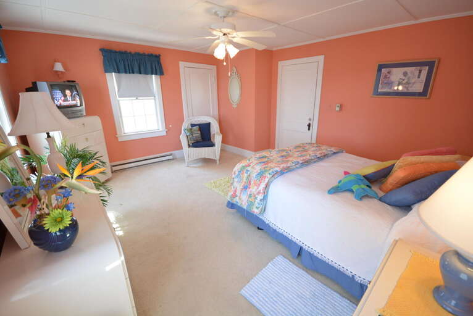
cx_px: 236
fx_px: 197
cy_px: 158
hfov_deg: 100.3
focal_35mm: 15
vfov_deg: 77.4
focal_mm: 10
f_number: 5
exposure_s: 1/100
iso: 1000
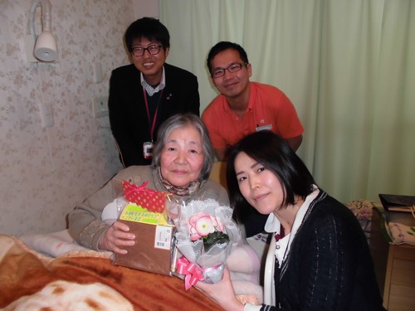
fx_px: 312
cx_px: 208
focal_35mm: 26
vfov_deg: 53.1
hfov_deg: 67.3
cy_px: 156
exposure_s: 1/60
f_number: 3.5
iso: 100
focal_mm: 4.6
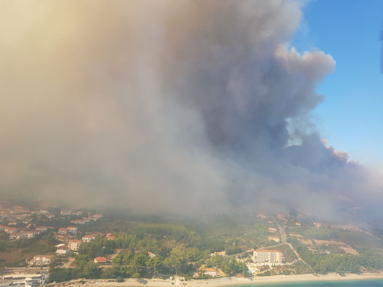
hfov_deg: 67.3
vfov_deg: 53.1
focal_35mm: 26
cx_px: 192
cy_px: 144
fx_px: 288
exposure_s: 1/1168
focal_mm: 4.2
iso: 50
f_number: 1.7
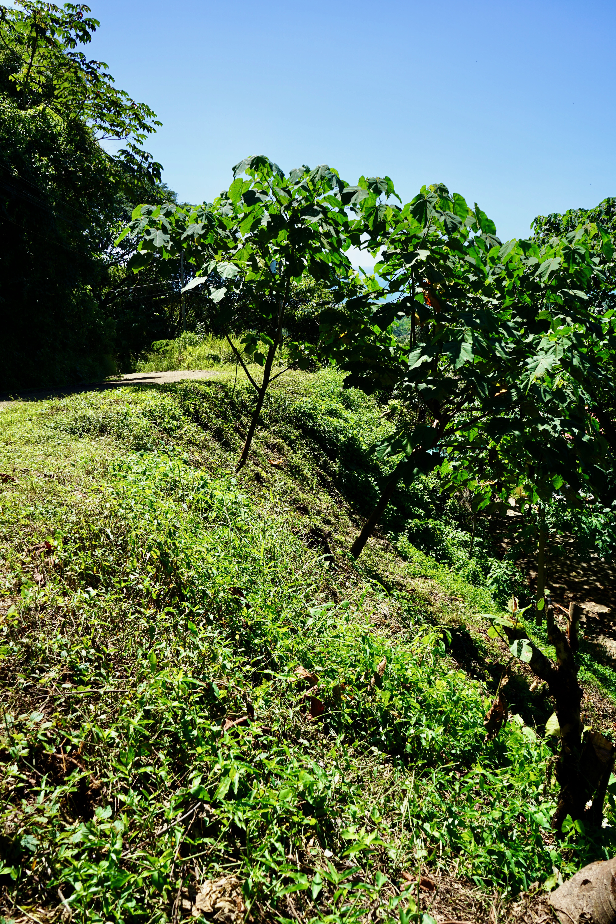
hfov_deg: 42.3
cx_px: 308
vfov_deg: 60.3
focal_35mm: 31
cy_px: 462
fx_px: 796
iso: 100
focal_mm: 31
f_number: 10
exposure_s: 1/100
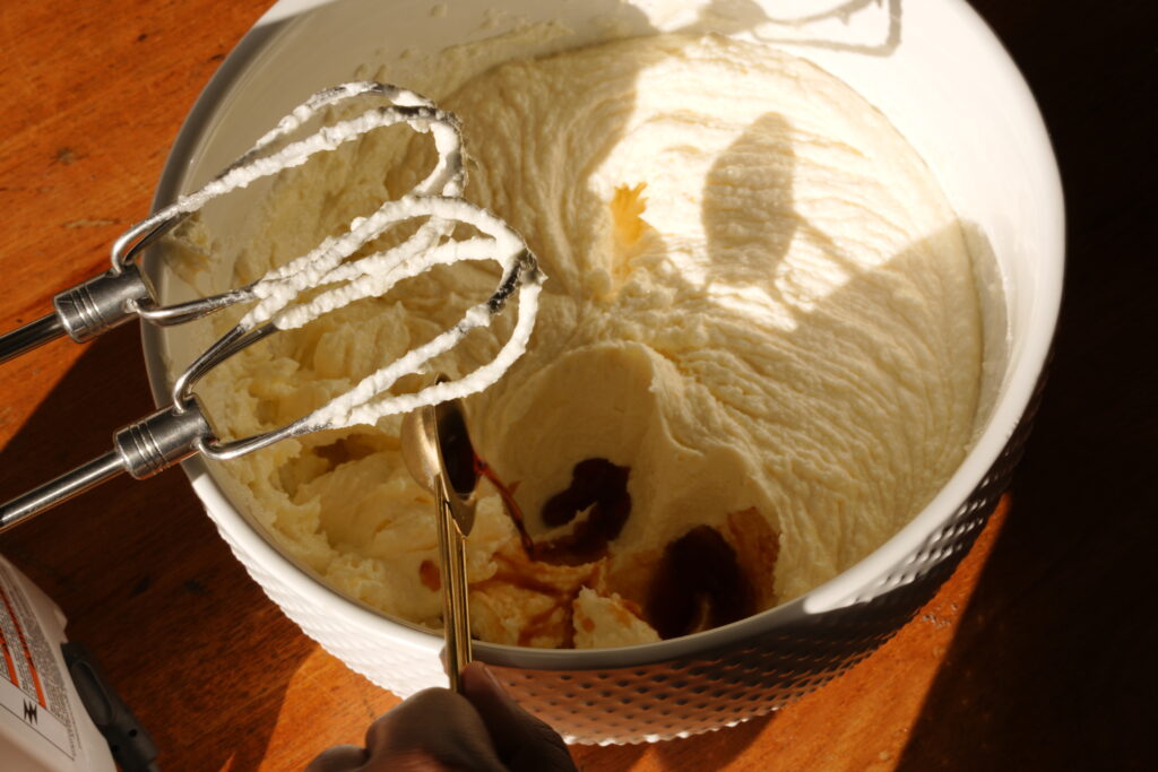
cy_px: 386
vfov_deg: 16.3
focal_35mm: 84
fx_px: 2702
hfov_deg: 24.2
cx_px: 579
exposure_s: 1/50
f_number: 16
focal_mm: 56
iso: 100
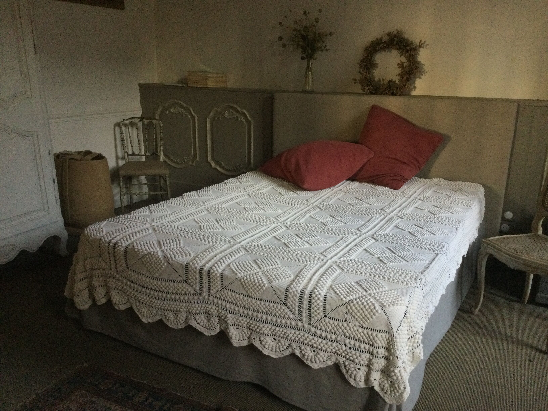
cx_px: 274
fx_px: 491
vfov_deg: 45.4
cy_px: 206
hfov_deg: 58.4
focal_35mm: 31
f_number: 2.4
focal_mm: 3.3
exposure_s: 1/33
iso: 200
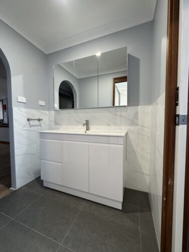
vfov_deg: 102.1
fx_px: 102
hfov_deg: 85.7
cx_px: 94
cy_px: 126
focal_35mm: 14
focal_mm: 2.22
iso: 320
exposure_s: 1/100
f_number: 2.2
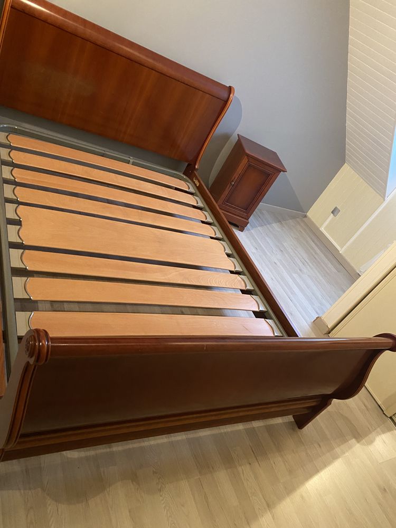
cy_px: 264
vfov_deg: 67.3
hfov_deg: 53.1
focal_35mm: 26
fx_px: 397
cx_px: 198
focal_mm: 4.25
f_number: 1.8
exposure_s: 1/25
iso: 500
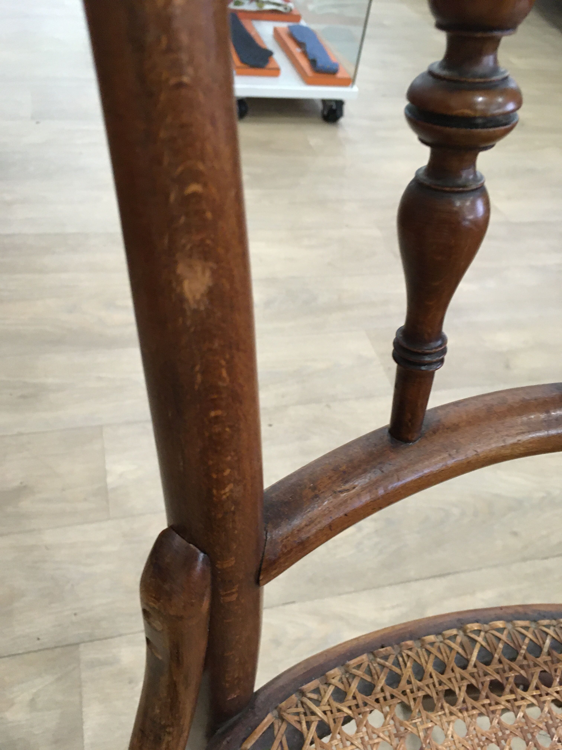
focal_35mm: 29
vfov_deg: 61.7
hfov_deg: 48.2
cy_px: 375
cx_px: 281
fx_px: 628
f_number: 2.2
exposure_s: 1/20
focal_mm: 4.15
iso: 200
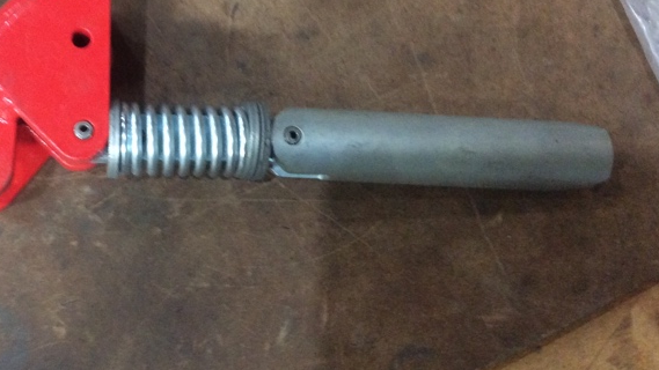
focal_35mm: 49
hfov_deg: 41.4
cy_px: 147
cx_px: 206
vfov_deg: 24.4
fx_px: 856
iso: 250
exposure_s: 1/24
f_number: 2.4
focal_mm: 3.3
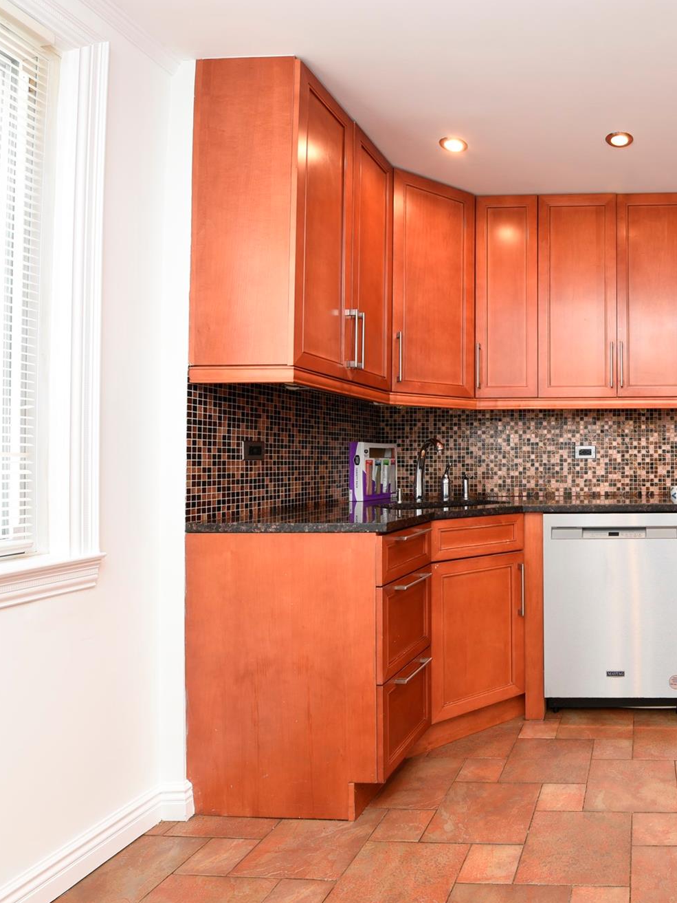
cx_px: 634
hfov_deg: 53.7
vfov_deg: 79.0
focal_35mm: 21
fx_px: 548
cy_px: 445
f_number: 8
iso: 200
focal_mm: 14
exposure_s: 1/4
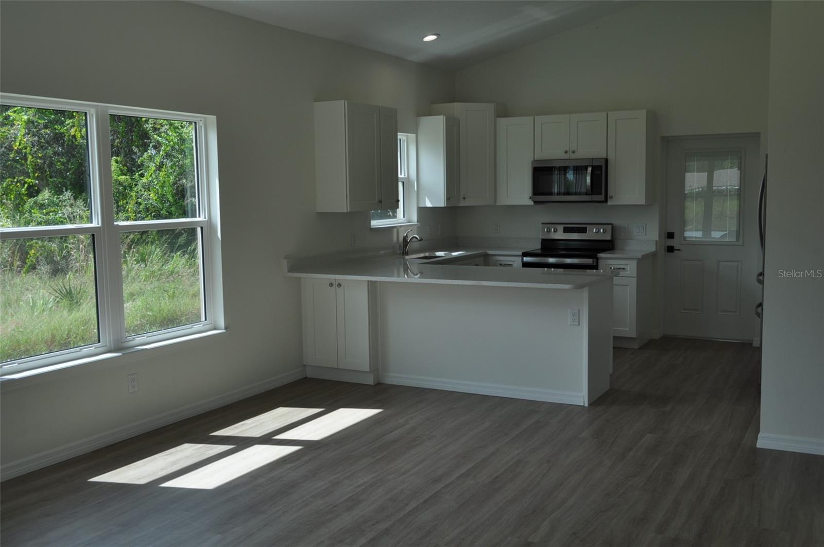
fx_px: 823
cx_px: 412
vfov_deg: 36.8
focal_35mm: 36
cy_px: 274
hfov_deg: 53.2
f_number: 7.1
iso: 200
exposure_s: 1/200
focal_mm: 24
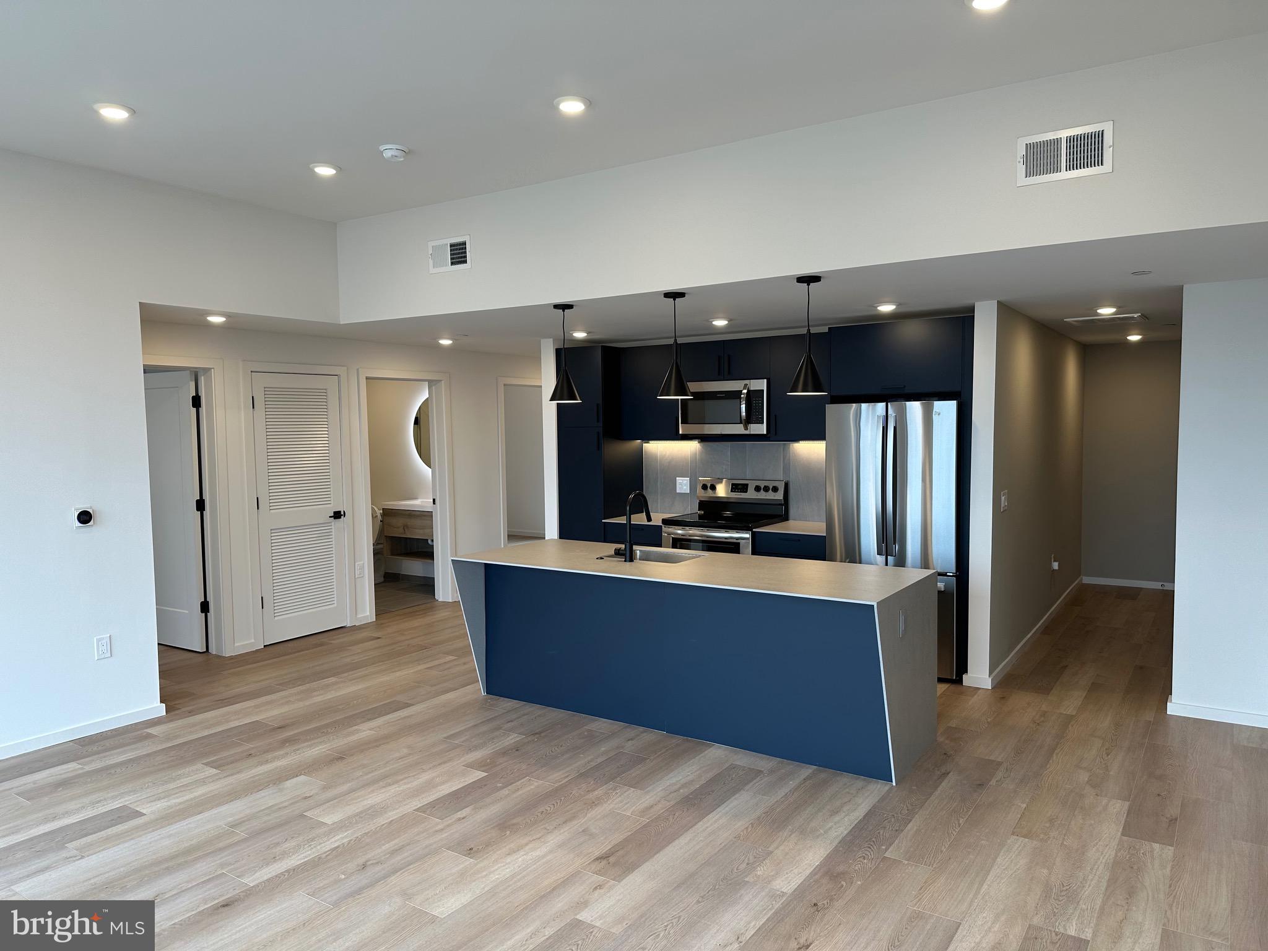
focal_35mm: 24
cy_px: 476
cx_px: 634
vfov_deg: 56.8
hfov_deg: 71.6
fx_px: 879
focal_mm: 6.86
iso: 64
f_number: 1.78
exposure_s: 1/120
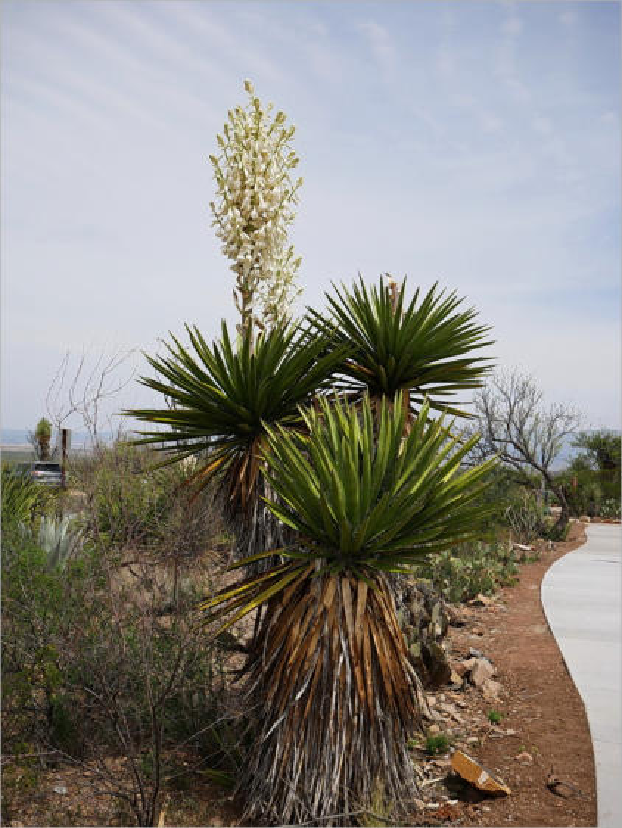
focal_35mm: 36
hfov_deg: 39.7
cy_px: 414
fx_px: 862
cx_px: 311
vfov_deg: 51.3
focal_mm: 18
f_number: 5.6
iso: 200
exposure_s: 1/1600
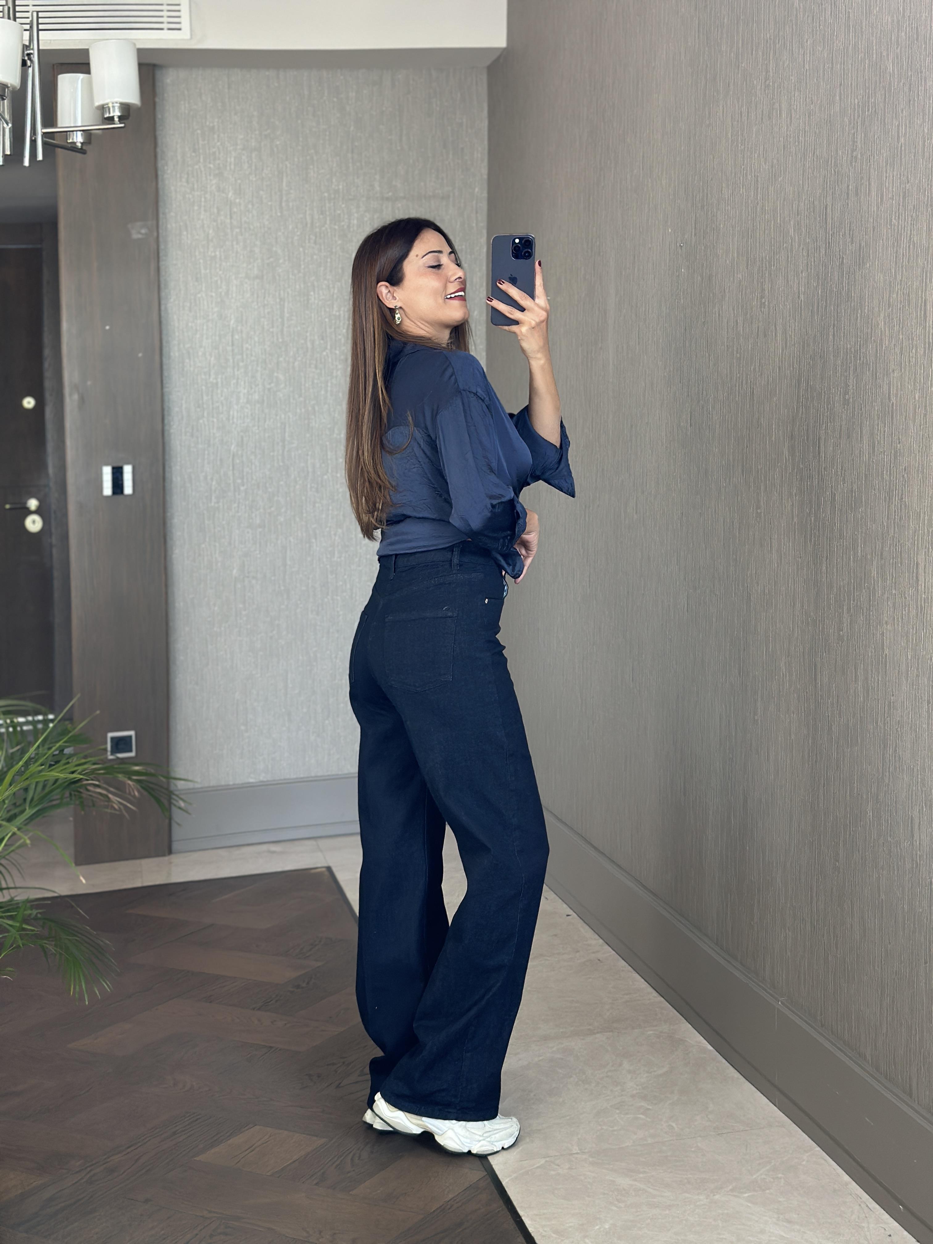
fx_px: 1725
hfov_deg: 30.3
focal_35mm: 48
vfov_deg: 39.7
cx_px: 466
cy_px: 622
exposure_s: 1/121
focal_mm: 6.86
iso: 125
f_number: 1.78
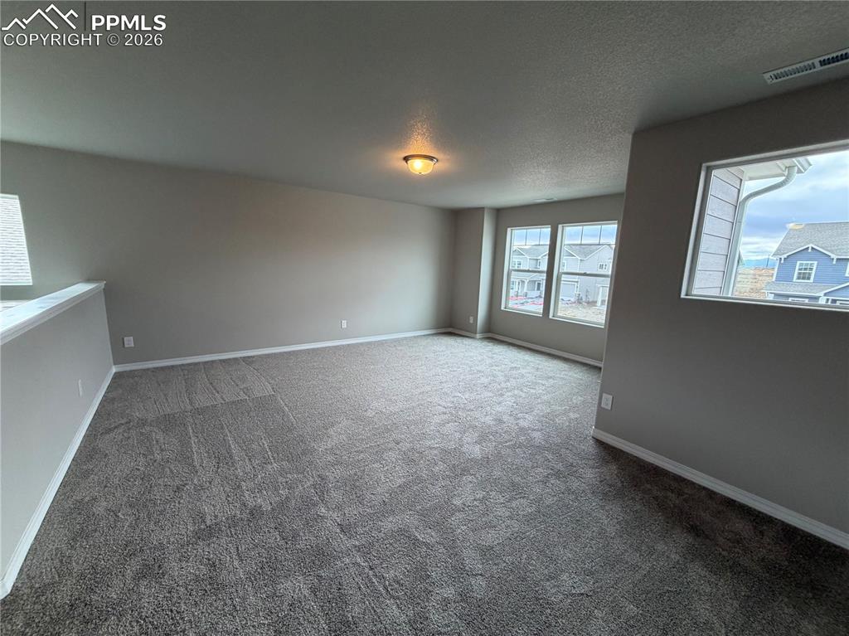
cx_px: 424
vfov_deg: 85.6
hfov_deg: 102.1
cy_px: 318
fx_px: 343
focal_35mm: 14
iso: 160
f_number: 2.2
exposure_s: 1/120
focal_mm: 2.22
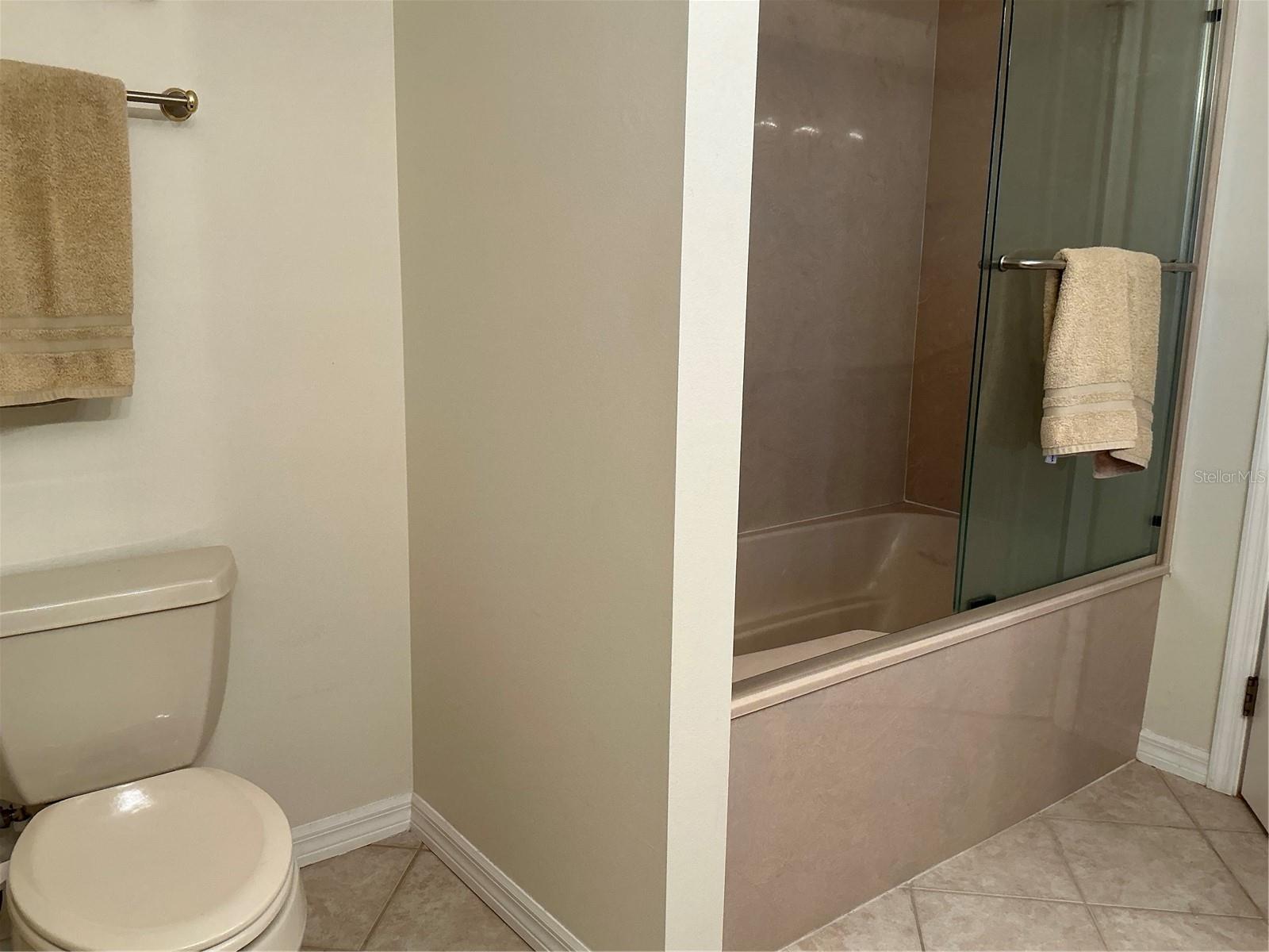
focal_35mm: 28
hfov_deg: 63.4
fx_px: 1026
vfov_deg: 49.7
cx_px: 634
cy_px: 476
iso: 50
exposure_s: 1/120
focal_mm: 3
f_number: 1.8
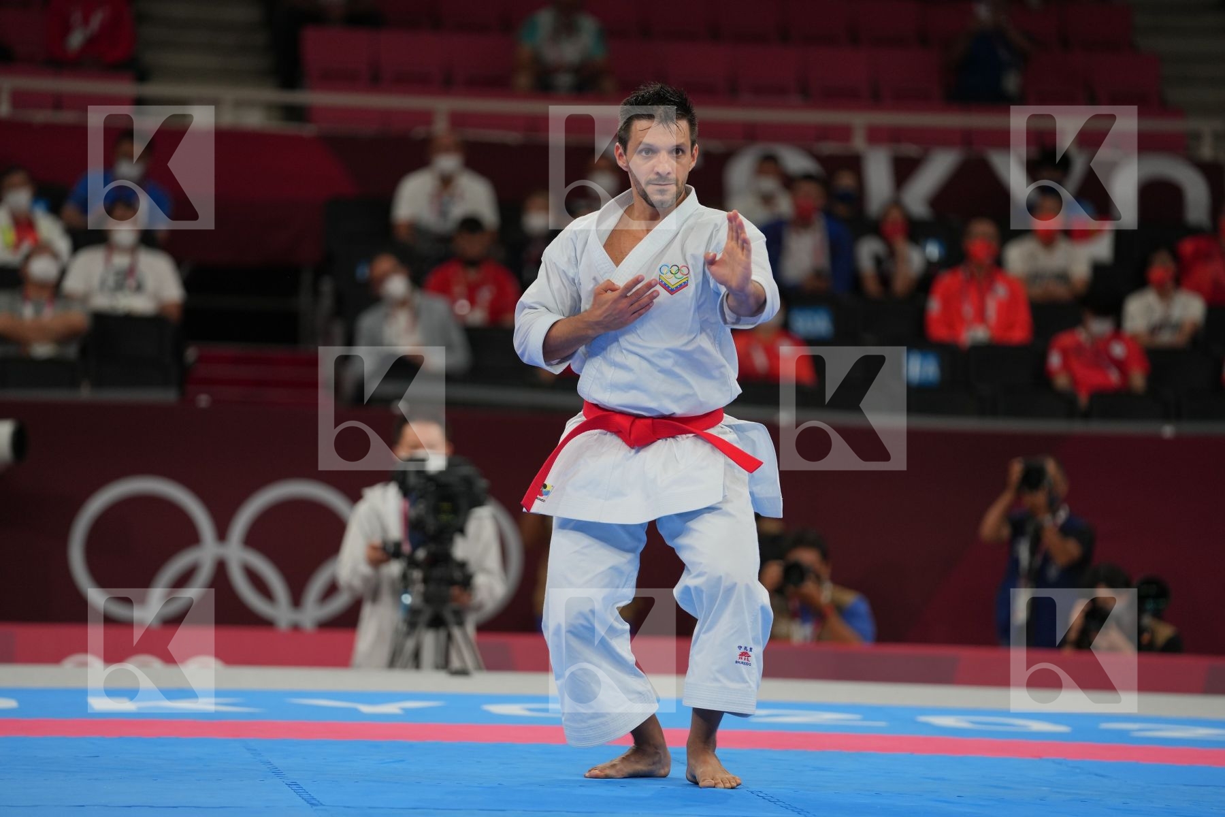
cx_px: 612
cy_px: 408
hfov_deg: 11.1
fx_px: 6329
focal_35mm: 186
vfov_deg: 7.4
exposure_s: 1/1000
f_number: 2.8
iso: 500
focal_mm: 186
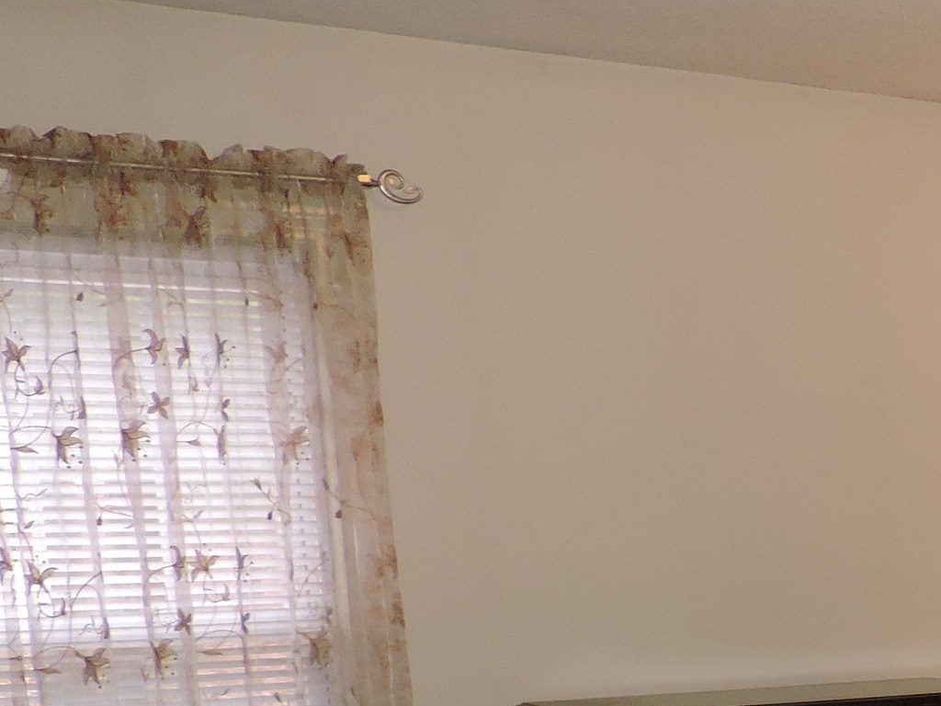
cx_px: 1367
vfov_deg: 19.4
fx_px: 1957
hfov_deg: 22.6
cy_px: 808
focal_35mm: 72
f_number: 3
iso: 200
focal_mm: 4.3
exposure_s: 1/30
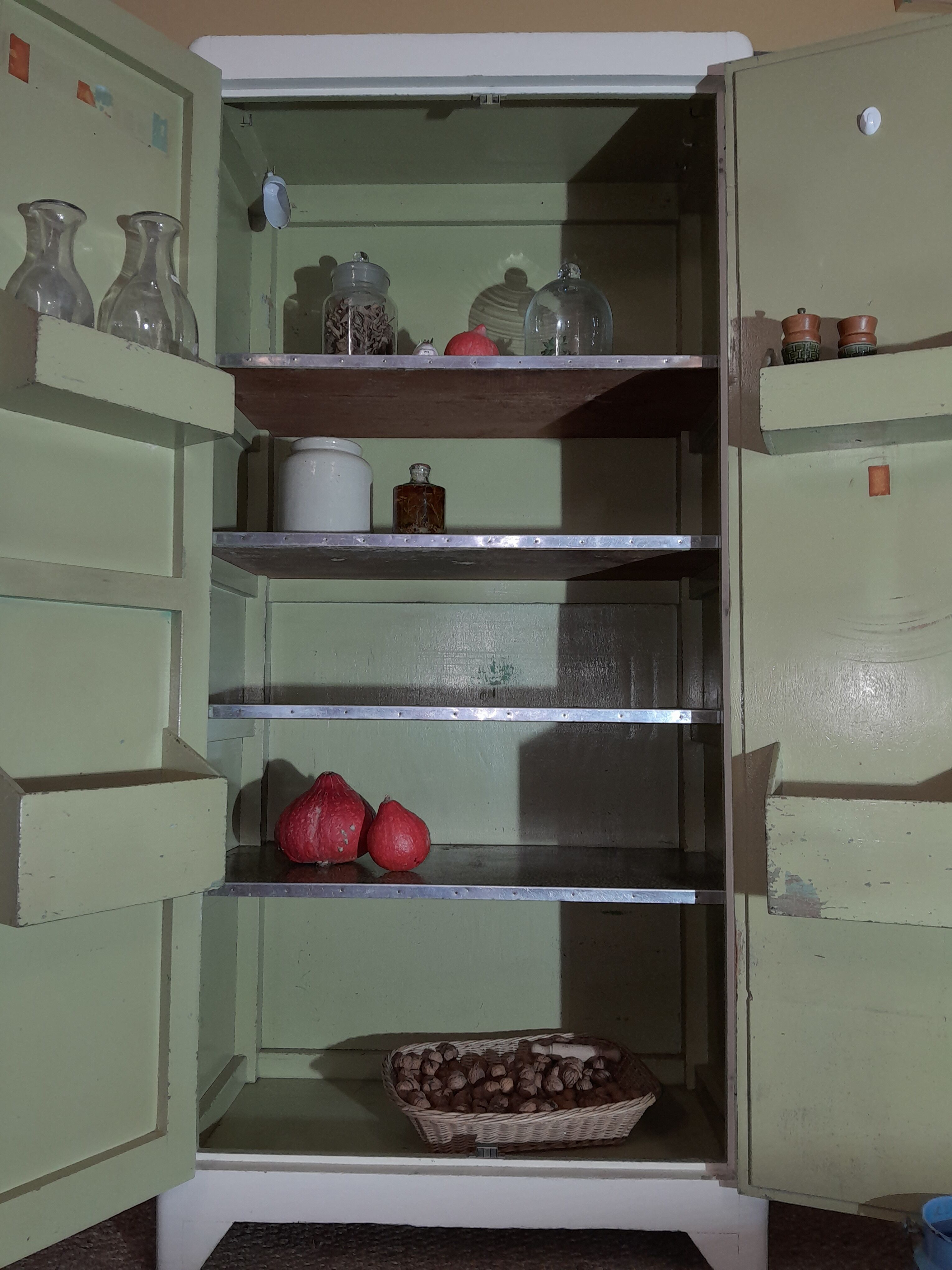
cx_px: 476
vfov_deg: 67.3
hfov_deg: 53.1
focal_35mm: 26
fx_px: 953
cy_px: 635
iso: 125
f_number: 1.8
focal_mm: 3.98
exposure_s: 1/50
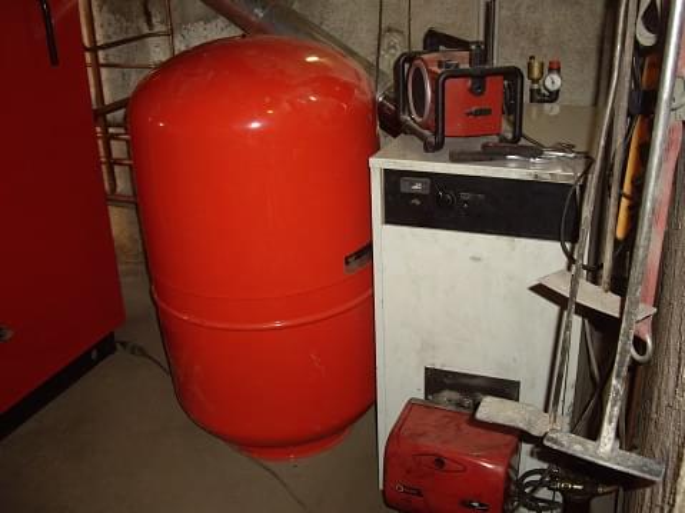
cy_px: 256
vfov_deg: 37.7
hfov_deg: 49.0
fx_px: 752
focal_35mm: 38
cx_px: 342
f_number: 2.8
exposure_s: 1/40
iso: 200
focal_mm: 7.9
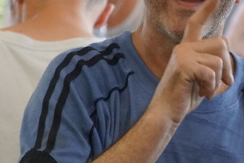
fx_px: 5194
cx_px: 191
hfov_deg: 2.7
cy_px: 80
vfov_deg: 1.8
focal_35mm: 766
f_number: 6.3
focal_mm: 180
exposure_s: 1/160
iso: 3200
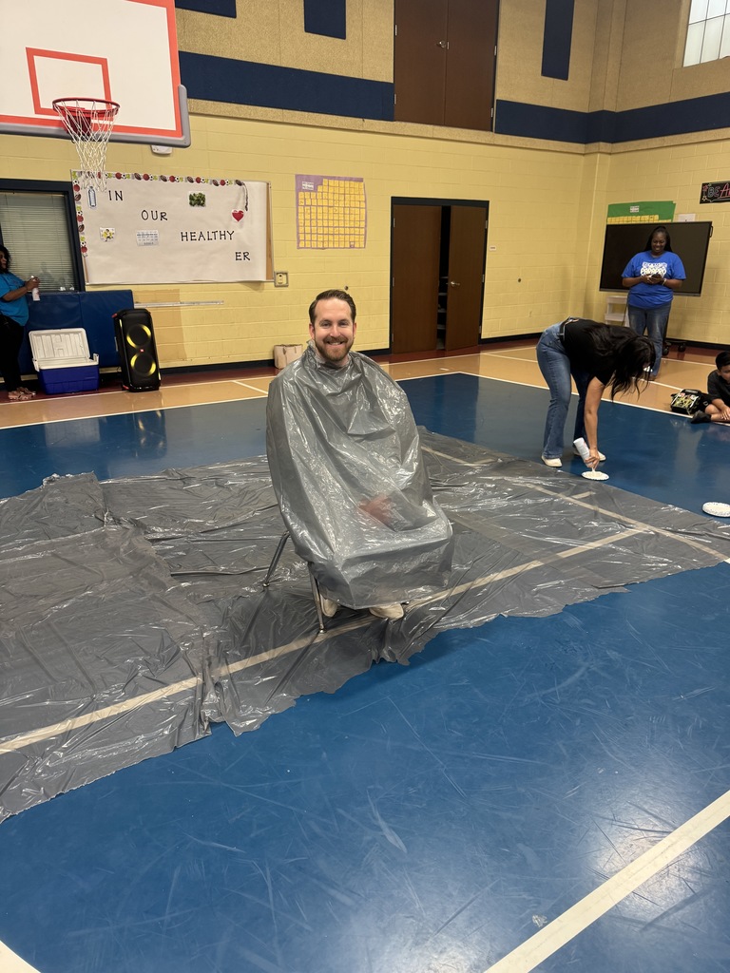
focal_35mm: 24
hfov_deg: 56.8
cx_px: 365
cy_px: 486
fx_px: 675
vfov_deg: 71.6
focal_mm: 6.76
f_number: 1.78
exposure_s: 1/85
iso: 200
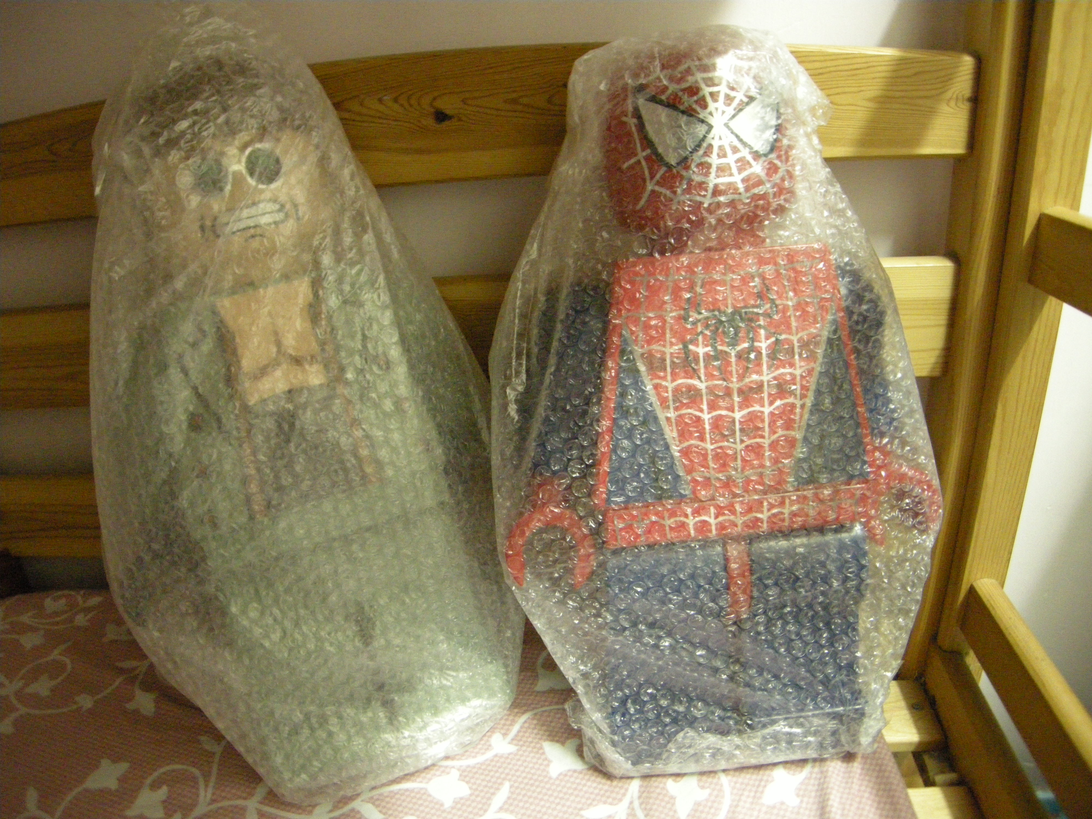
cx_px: 546
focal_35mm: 35
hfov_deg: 52.6
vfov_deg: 40.7
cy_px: 410
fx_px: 1104
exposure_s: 1/8
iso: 800
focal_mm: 7.5
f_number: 2.7
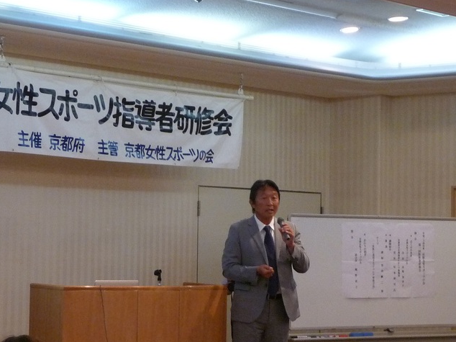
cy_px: 186
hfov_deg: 17.3
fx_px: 1501
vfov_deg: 13.0
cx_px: 210
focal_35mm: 114
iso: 400
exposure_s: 1/15
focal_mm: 10.5
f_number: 4.5
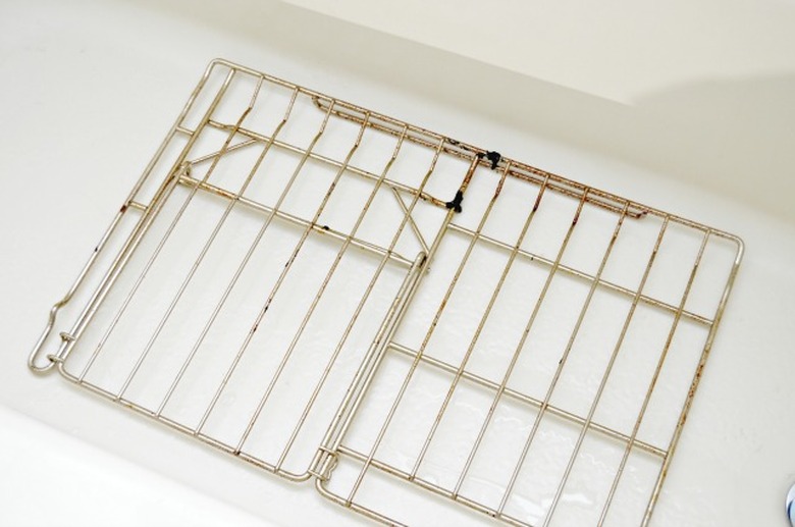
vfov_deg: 26.4
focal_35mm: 51
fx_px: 1124
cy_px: 264
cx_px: 398
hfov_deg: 38.9
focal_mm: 34
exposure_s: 1/60
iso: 1600
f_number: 4.5
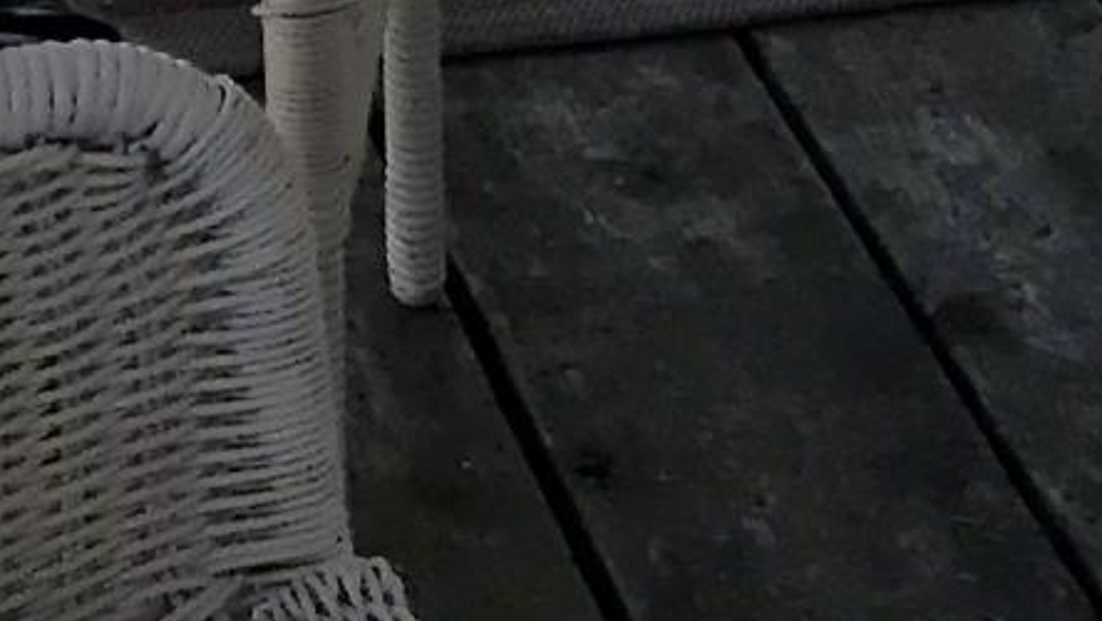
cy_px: -2121
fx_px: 6021
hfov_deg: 10.4
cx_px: 1000
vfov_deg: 5.1
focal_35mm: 206
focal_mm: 3.99
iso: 20
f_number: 1.8
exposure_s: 1/427
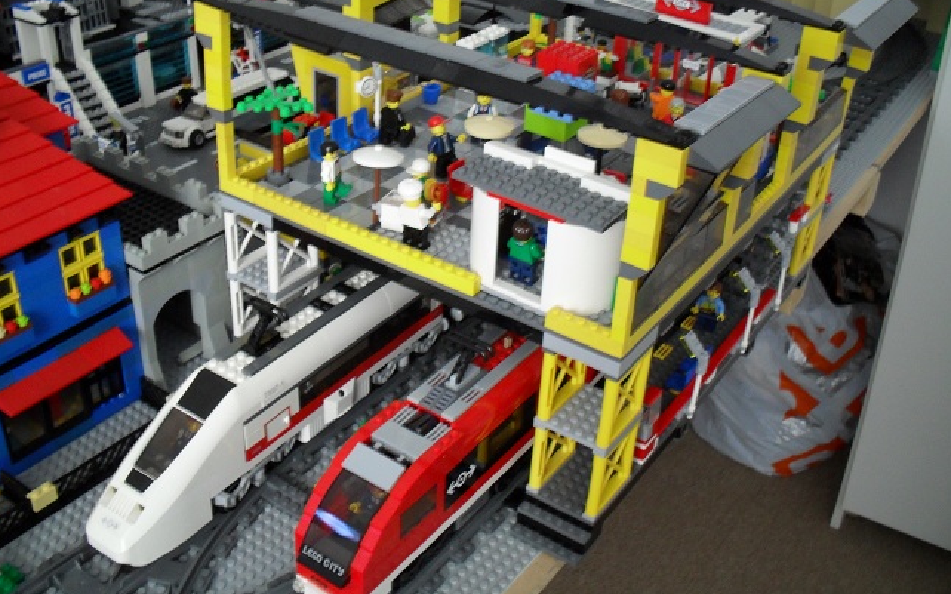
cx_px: 473
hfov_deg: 51.6
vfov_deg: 33.5
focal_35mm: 38
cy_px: 251
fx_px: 985
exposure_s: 1/2
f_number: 3.2
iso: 200
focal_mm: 6.3
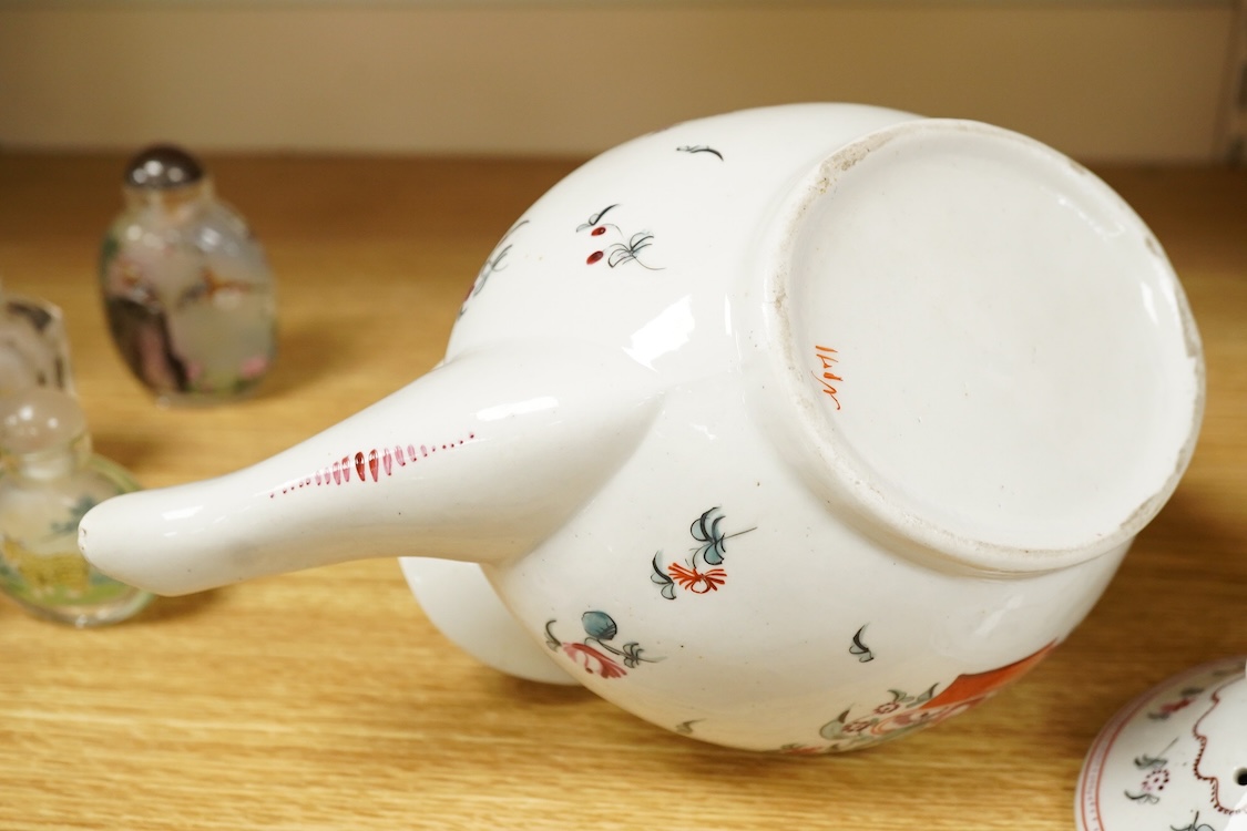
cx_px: 624
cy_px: 416
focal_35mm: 45
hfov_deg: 43.6
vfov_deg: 29.9
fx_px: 1559
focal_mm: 30
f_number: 9
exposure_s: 1/125
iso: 2000
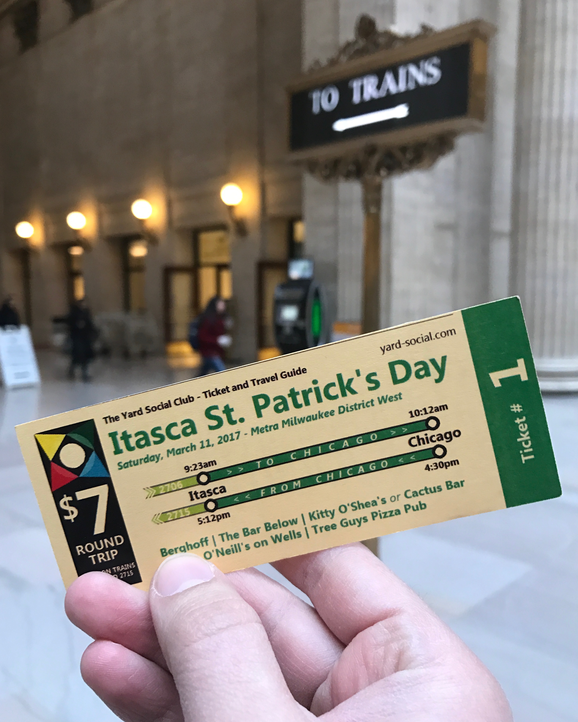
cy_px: 373
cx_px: 286
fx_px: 641
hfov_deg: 48.5
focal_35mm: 30
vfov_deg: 58.8
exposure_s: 1/20
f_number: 1.8
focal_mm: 3.99
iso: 40
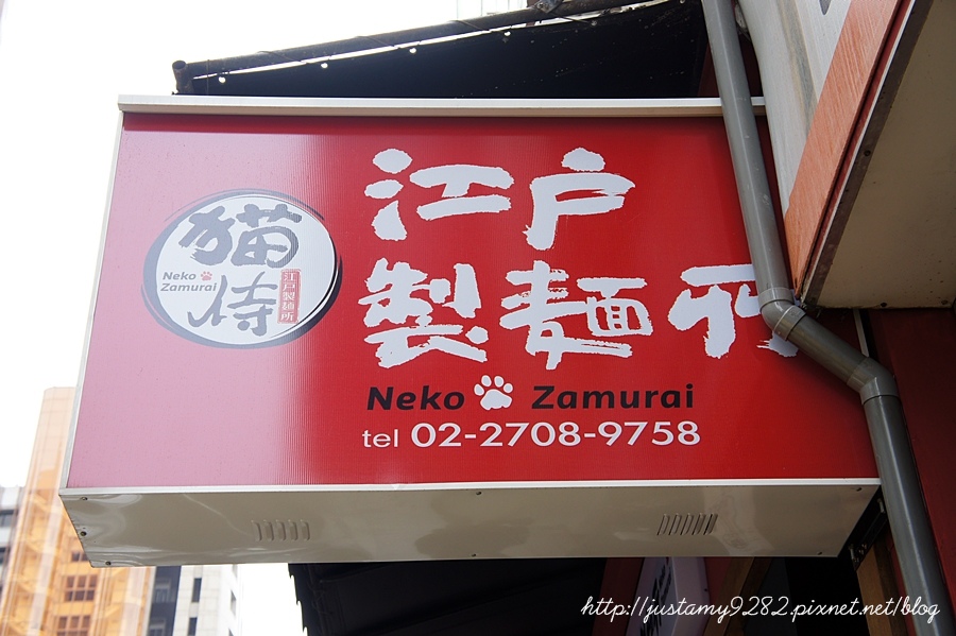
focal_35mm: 51
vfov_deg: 26.5
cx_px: 478
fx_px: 1354
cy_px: 318
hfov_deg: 38.9
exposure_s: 1/125
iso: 200
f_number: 5
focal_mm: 34
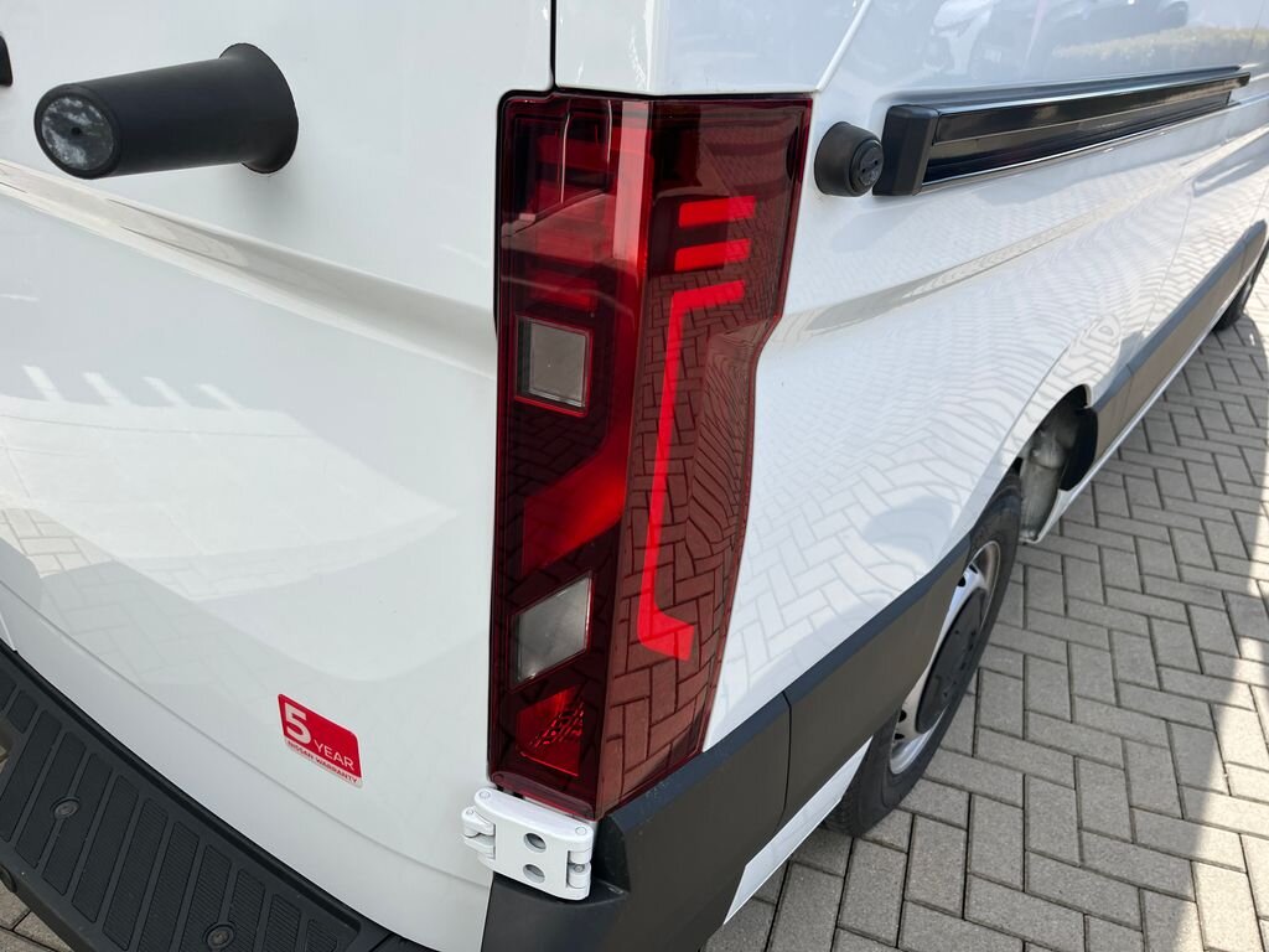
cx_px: 634
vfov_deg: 53.1
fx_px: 953
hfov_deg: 67.3
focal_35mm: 26
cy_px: 476
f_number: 1.6
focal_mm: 5.1
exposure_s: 1/2062
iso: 50
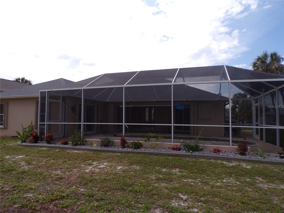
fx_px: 197
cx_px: 142
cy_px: 106
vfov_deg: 56.8
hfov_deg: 71.6
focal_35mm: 24
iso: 80
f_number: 5.8
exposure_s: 1/280
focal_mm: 4.3
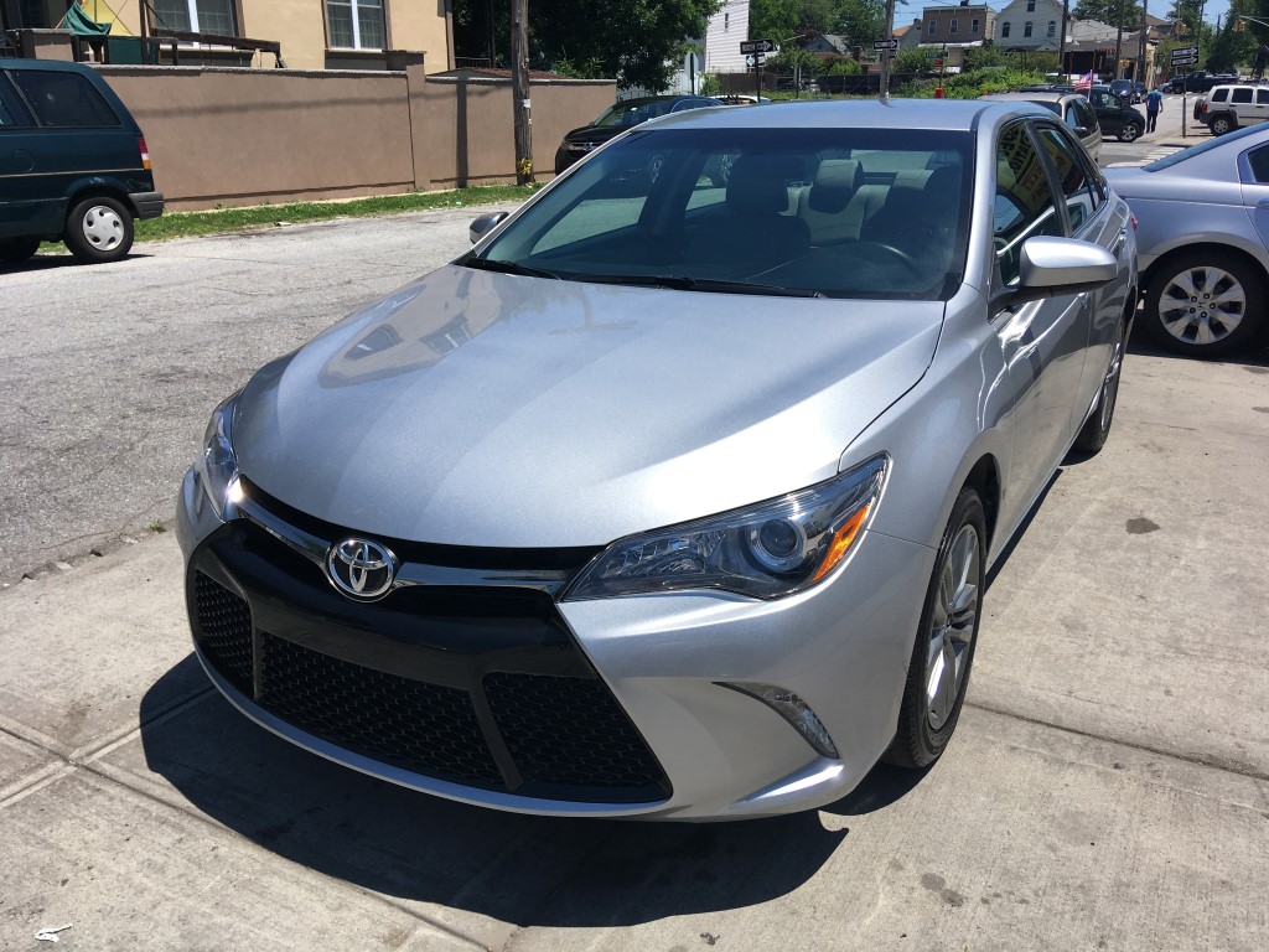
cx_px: 634
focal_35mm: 29
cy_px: 476
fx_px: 1063
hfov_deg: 61.7
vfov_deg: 48.2
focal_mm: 4.15
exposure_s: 1/1748
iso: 25
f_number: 2.2
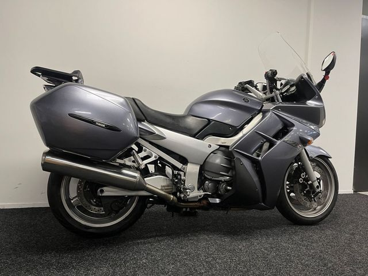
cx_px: 184
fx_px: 276
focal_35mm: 26
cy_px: 138
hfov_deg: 67.3
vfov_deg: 53.1
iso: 80
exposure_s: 1/50
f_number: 1.6
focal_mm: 5.1
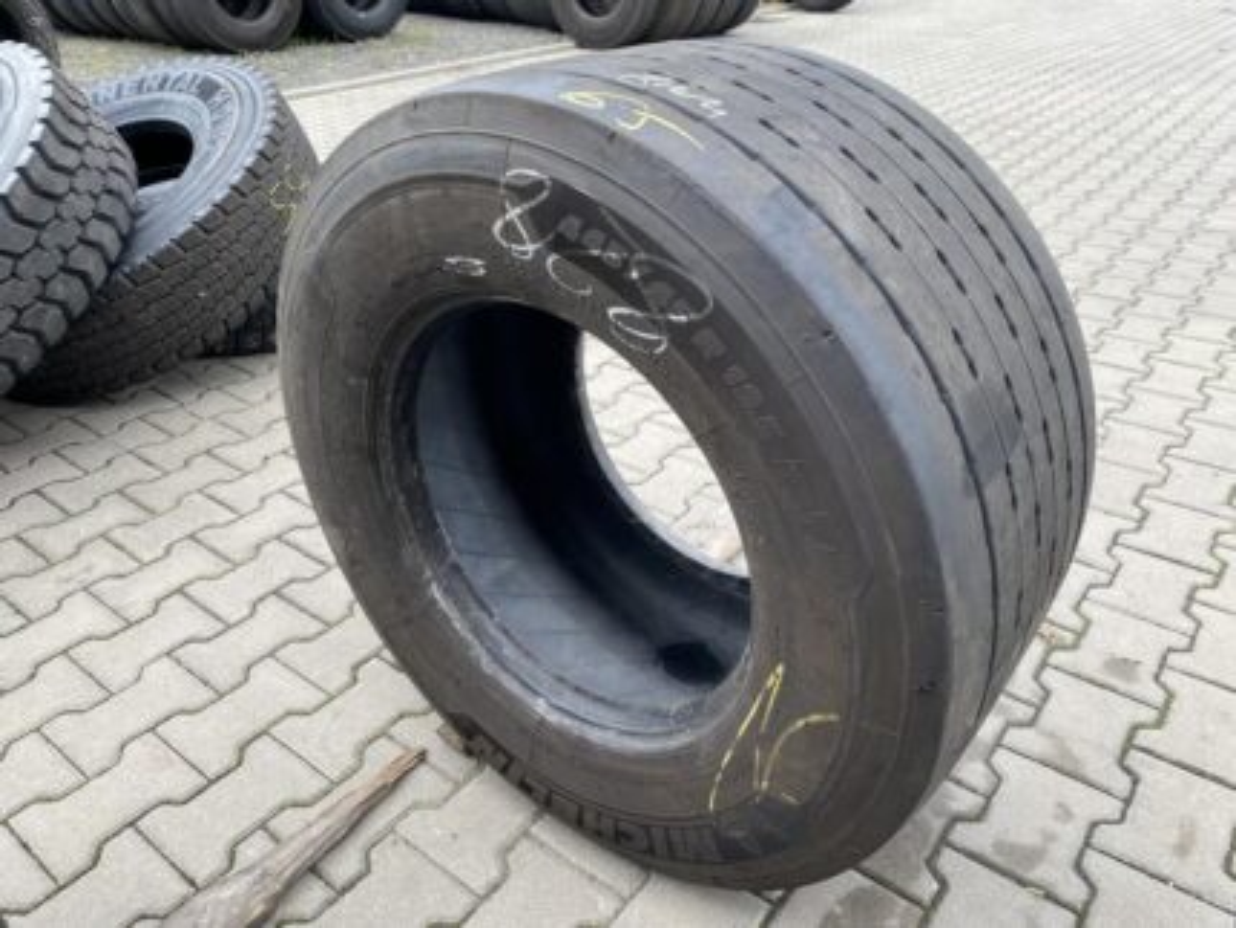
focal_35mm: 26
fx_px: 929
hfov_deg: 67.3
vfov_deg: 53.1
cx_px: 618
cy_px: 464
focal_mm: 4.25
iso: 32
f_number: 1.8
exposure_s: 1/483
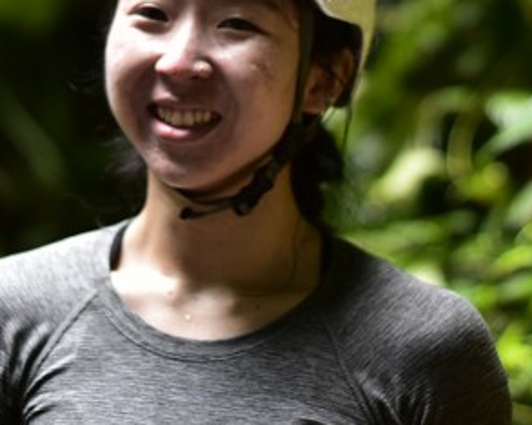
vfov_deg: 10.0
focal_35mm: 154
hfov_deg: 12.5
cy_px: 62
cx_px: 207
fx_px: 2423
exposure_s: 1/250
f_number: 1.4
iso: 250
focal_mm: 50
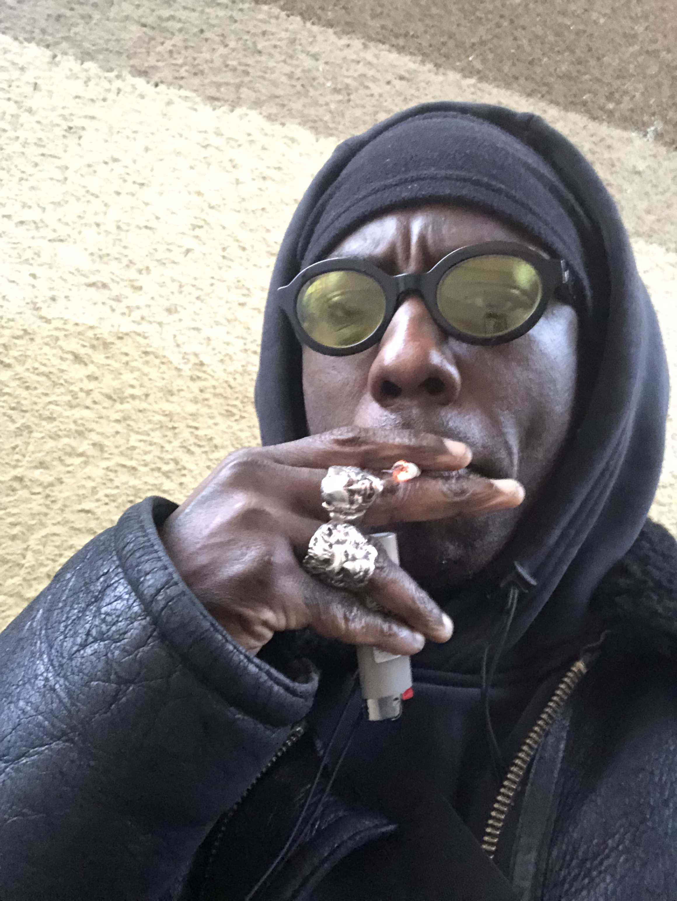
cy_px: 450
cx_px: 338
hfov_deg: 44.2
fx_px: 834
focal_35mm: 32
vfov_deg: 56.8
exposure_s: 1/17
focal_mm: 2.87
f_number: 2.2
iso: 1000
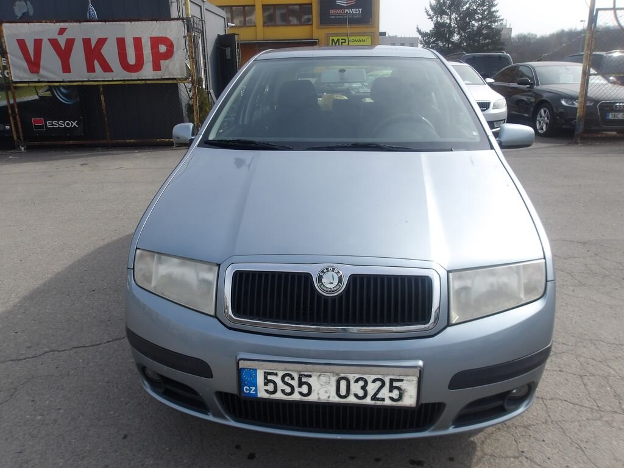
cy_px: 234
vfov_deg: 51.4
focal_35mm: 27
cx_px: 312
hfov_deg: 65.3
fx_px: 487
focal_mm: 4.9
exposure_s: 1/121
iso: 100
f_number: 10.4
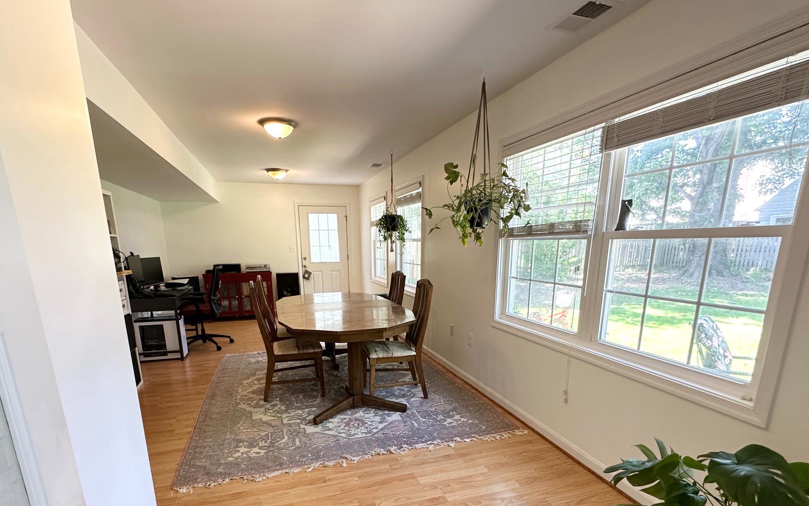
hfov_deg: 91.1
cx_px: 395
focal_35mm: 18
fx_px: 397
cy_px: 341
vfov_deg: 63.2
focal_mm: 2.22
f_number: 2.2
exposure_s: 1/60
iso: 160
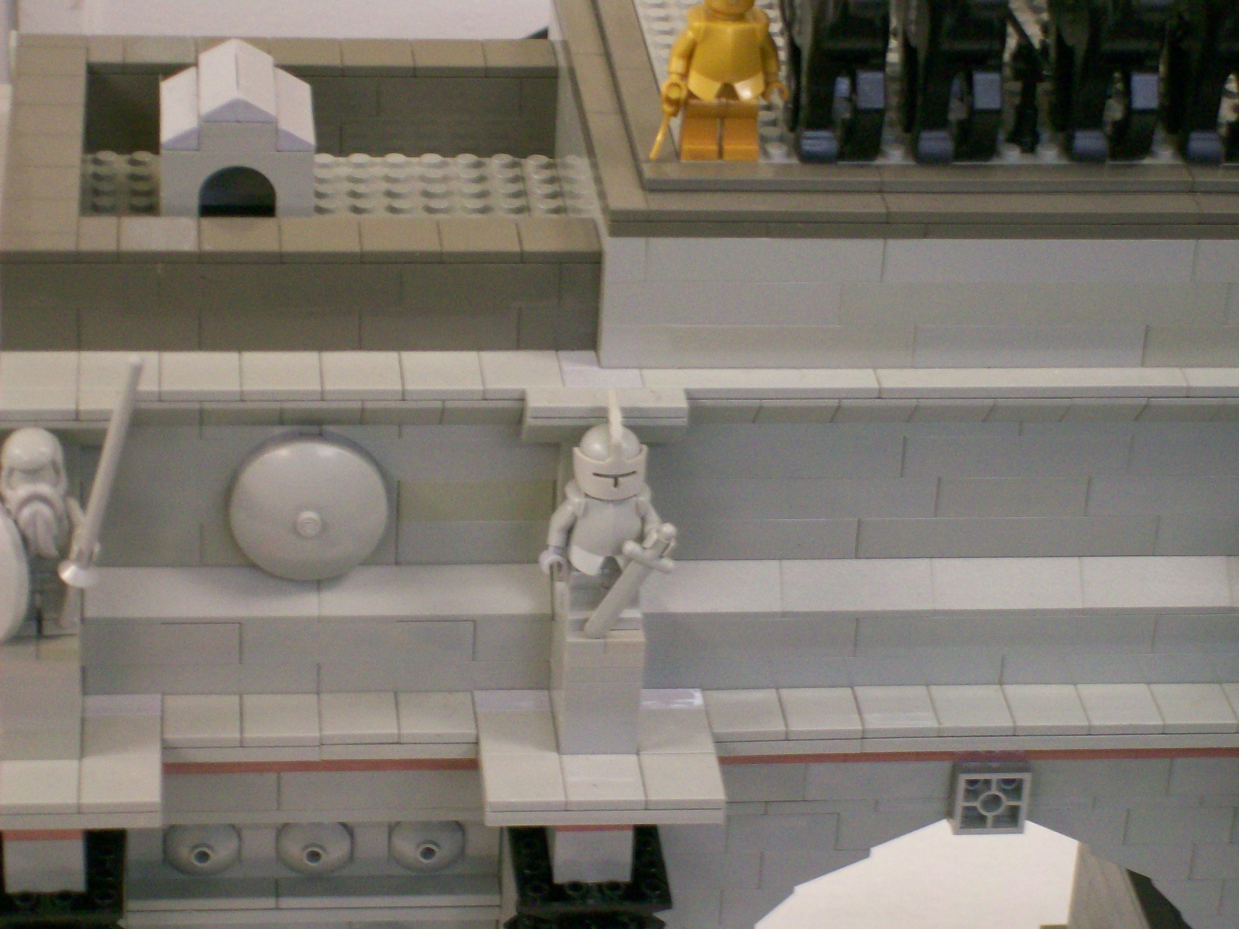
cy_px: 464
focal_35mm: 108
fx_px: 3866
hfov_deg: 18.2
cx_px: 620
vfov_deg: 13.7
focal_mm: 18
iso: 200
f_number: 4.8
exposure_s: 1/8
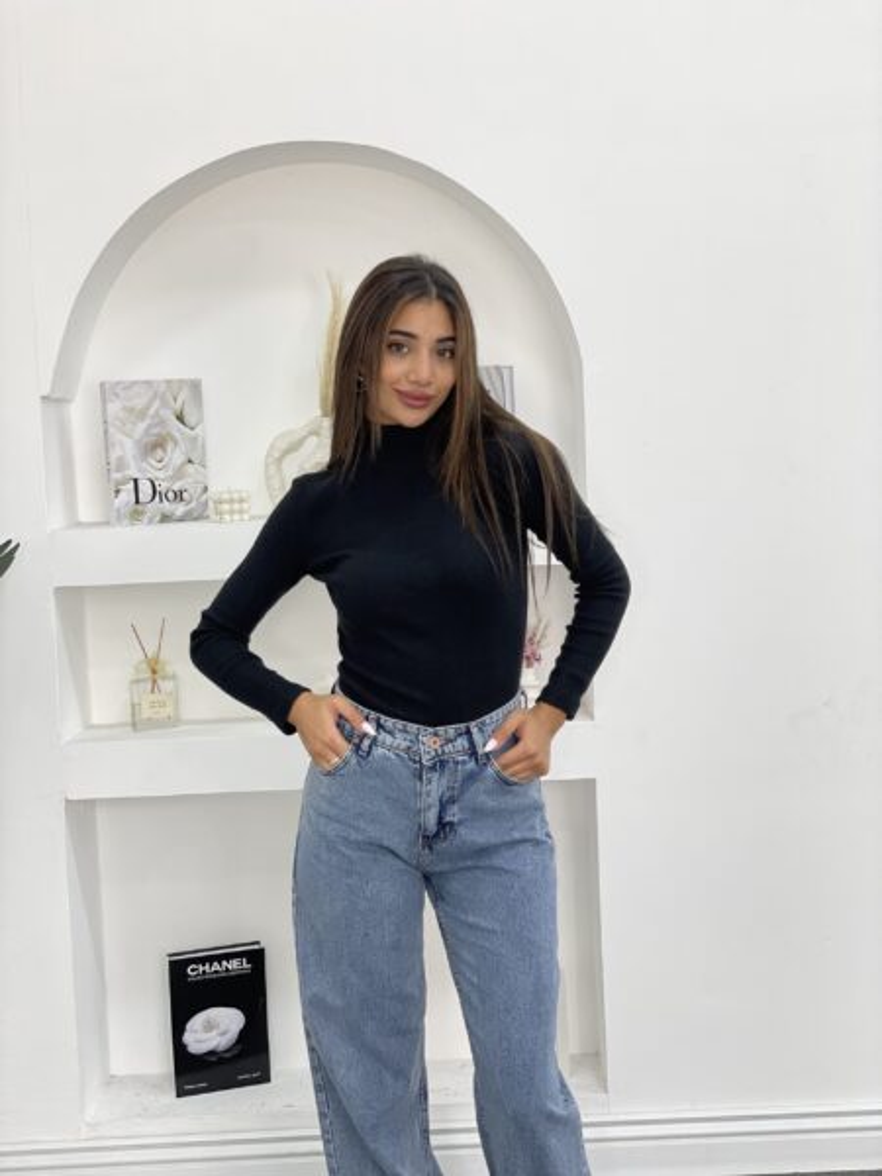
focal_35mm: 52
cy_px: 588
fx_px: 1767
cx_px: 441
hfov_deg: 28.0
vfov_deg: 36.8
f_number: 2
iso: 32
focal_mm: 6
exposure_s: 1/100
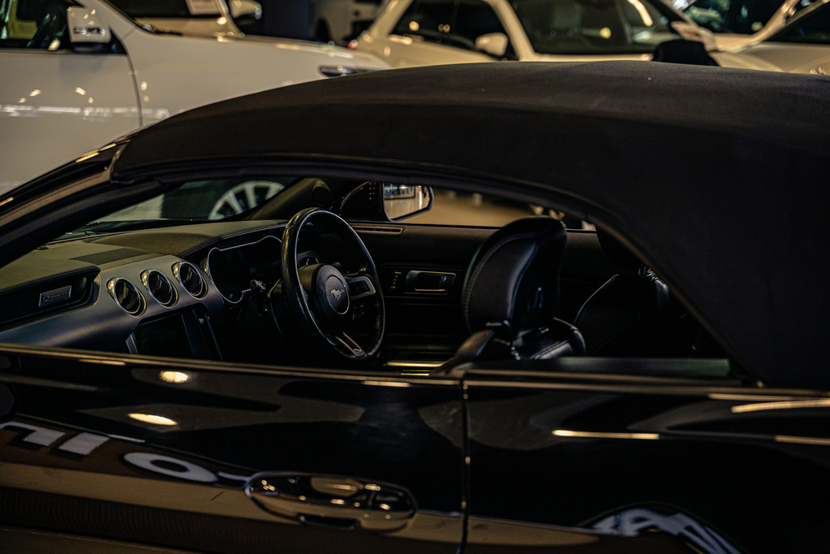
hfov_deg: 27.0
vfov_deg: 18.2
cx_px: 415
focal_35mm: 75
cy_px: 277
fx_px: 1729
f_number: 3.5
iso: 250
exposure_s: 1/200
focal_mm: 75
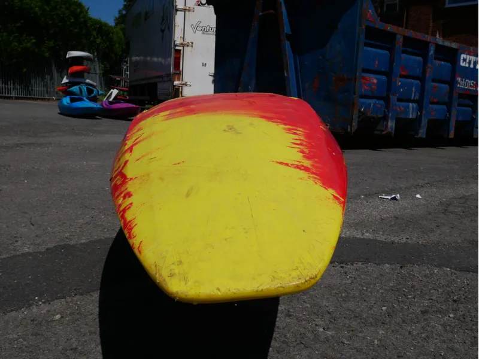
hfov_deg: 51.4
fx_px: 498
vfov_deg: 39.7
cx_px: 240
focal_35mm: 36
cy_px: 180
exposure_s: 1/800
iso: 200
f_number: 11
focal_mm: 18
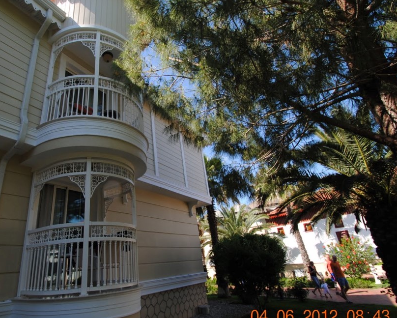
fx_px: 235
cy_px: 156
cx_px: 162
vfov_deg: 68.1
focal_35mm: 20
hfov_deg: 79.6
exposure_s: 1/160
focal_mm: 10
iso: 100
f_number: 6.3
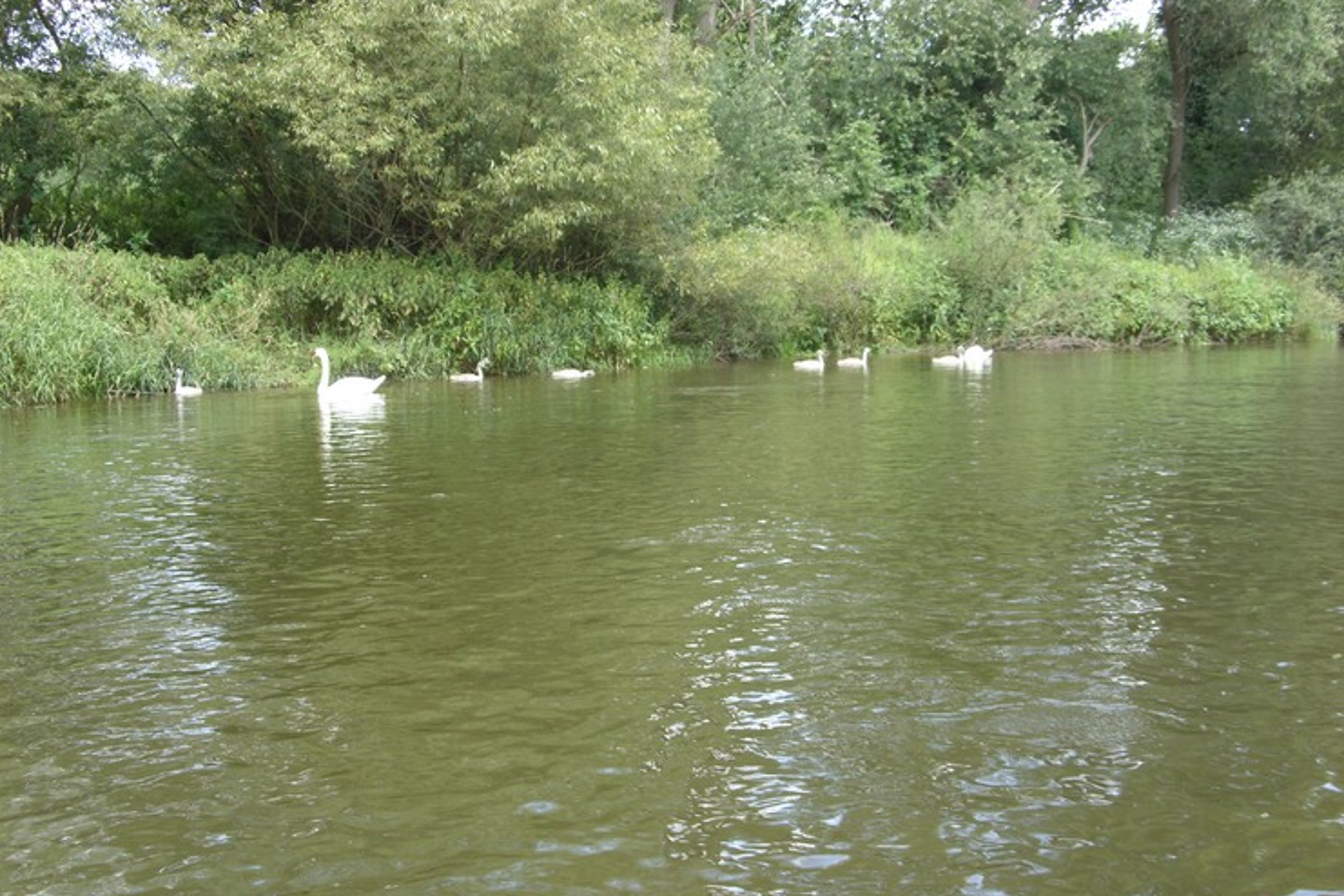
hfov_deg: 48.5
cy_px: 504
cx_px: 669
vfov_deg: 33.4
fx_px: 1493
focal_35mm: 40
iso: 50
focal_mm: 6.3
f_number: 2.8
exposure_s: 1/125
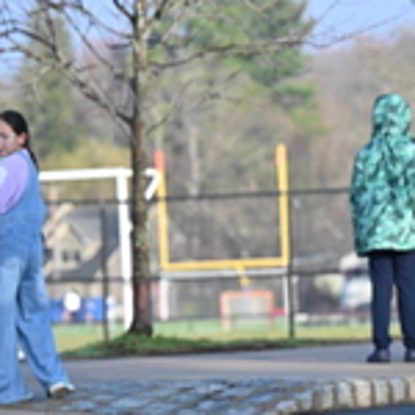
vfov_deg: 4.9
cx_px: 656
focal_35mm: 359
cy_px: 231
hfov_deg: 4.8
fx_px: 4869
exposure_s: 1/2500
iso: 500
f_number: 4
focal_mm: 115
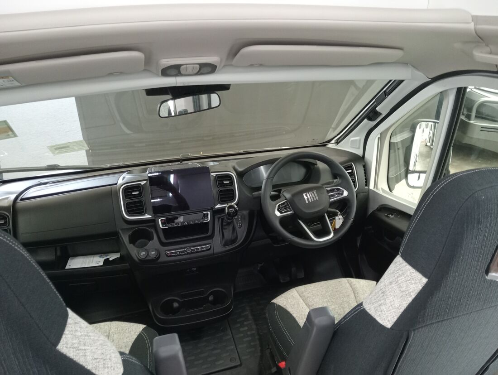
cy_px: 188
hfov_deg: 63.4
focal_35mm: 28
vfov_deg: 49.8
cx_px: 249
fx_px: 403
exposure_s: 1/25
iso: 947
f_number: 1.8
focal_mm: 3.98
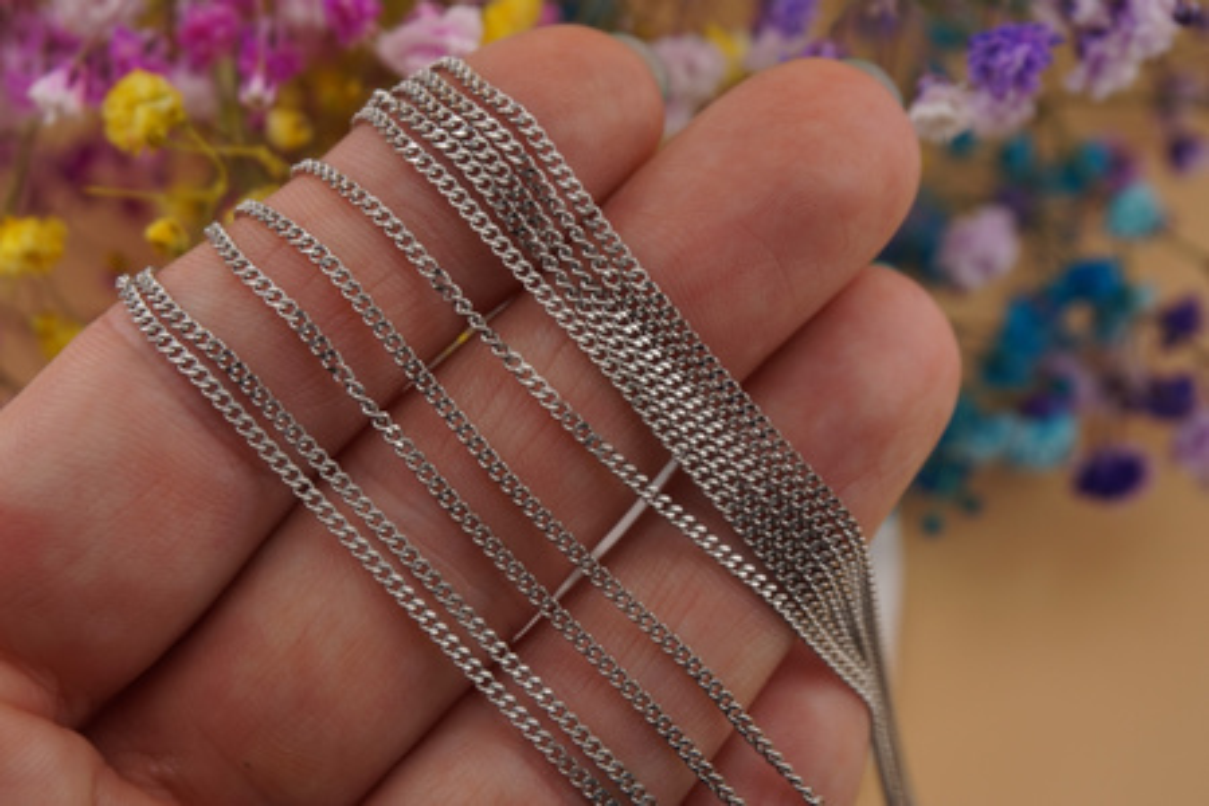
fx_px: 1813
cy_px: 403
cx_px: 604
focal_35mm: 54
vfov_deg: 25.1
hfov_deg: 36.9
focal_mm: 36
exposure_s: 1/80
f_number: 7.1
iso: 100
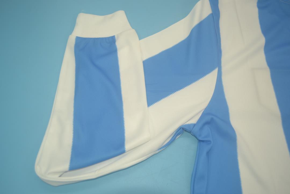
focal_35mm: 30
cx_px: 145
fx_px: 242
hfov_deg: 61.9
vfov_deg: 43.6
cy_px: 97
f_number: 3.8
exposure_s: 1/200
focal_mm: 20
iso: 200
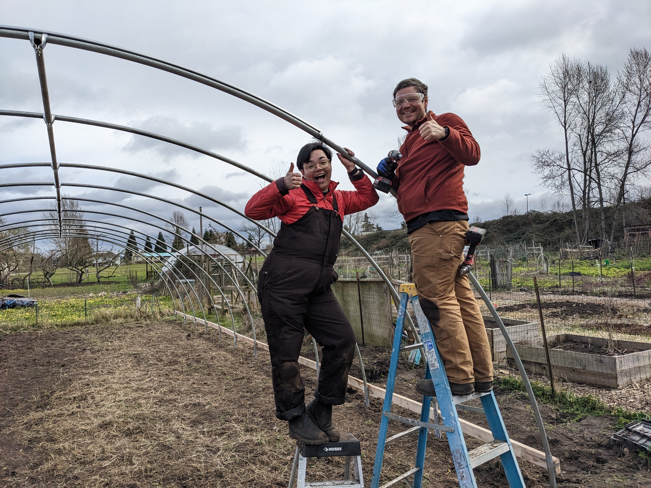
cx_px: 326
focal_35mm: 27
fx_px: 508
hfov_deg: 65.3
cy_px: 244
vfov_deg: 51.4
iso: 98
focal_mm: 4.38
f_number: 1.73
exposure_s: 1/5882
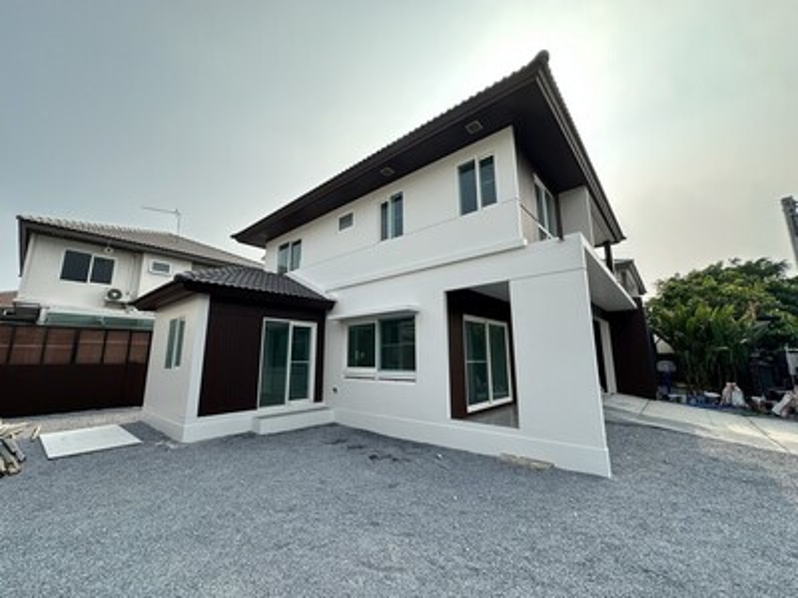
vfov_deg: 85.7
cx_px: 399
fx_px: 323
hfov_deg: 102.1
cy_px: 299
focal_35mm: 14
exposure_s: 1/1304
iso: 50
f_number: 2.2
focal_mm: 2.22
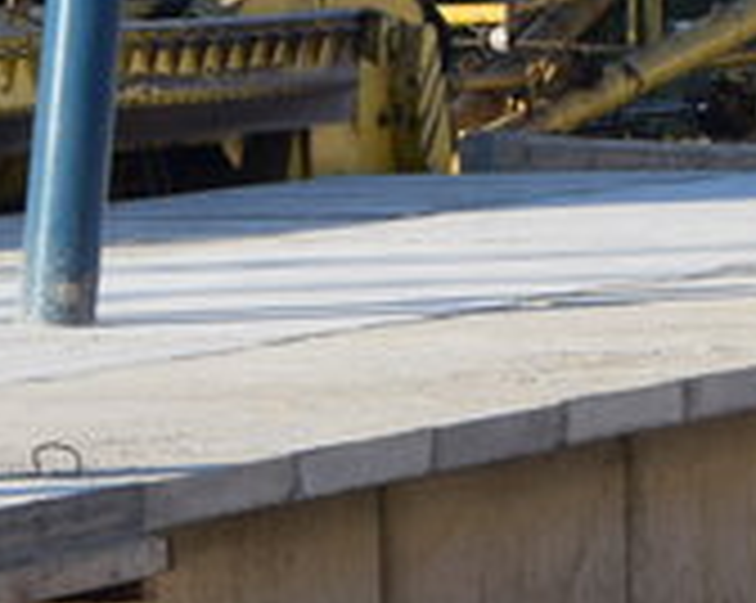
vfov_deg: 3.4
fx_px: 10132
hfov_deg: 4.3
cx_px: 783
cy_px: -40
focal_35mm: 453
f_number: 8
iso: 280
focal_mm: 45
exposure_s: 1/250
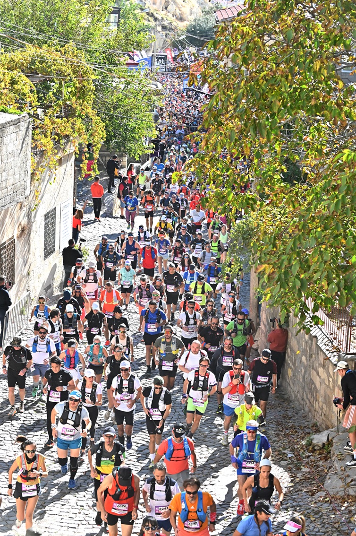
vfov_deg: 27.0
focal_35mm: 75
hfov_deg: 18.1
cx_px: 178
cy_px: 268
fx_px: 1114
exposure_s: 1/5000
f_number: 5
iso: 3200
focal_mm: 75
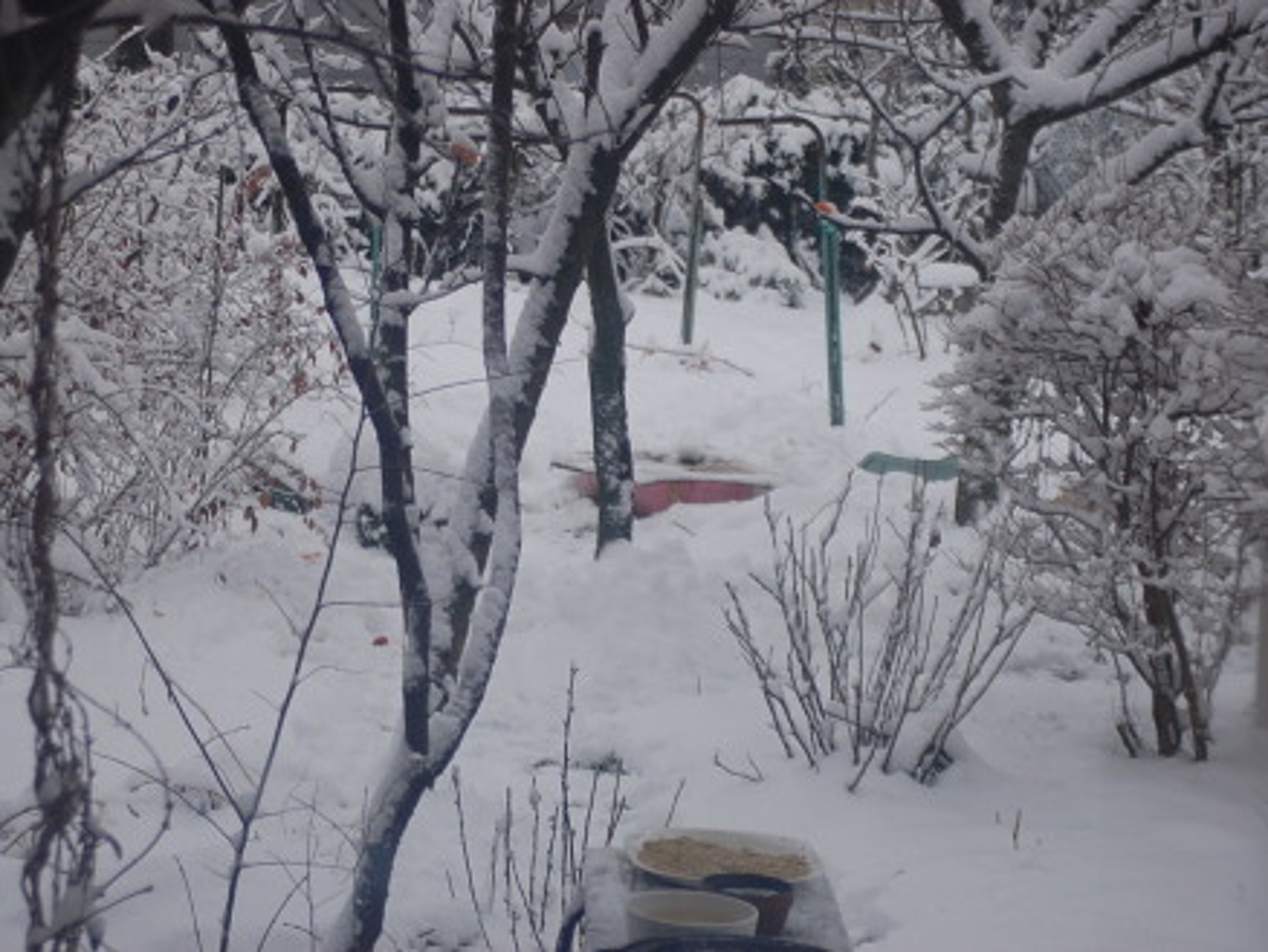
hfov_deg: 21.3
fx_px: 3372
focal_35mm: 92
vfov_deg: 16.1
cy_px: 475
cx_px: 576
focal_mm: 56
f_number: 5.6
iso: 280
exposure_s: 1/500
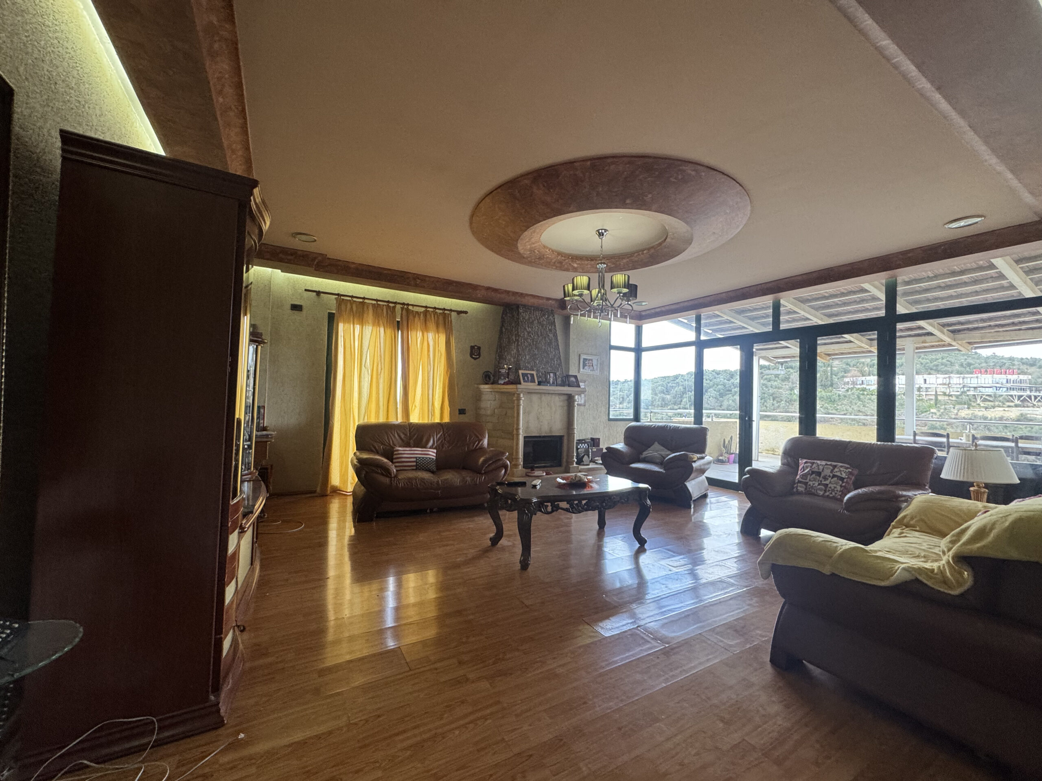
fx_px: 421
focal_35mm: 14
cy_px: 390
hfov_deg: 102.1
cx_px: 521
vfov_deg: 85.7
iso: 250
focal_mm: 2.22
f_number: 2.2
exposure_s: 1/100
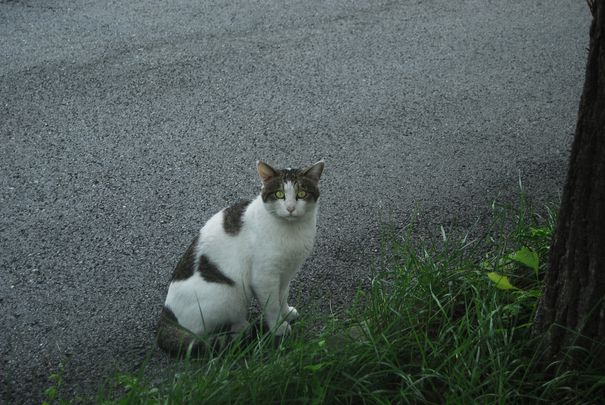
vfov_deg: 20.2
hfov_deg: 29.8
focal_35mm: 68
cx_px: 302
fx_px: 1136
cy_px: 202
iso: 100
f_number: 5.3
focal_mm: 45
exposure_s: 1/50
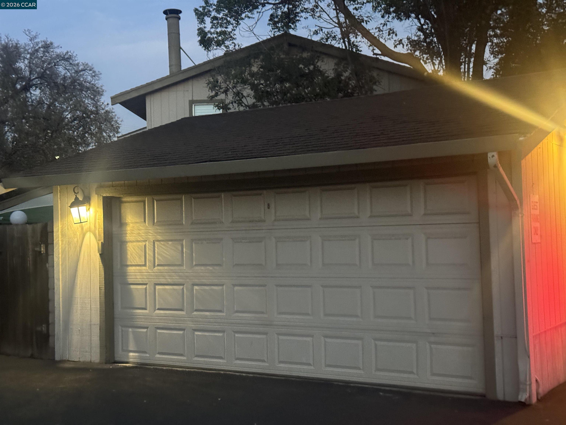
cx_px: 283
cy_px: 212
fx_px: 785
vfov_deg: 30.3
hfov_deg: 39.7
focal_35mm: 48
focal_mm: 6.76
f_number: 1.78
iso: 640
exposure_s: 1/24
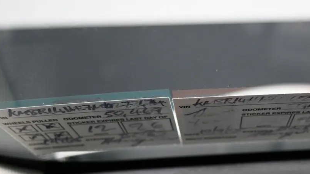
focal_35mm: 50
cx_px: 191
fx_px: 408
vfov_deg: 24.0
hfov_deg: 41.3
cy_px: 123
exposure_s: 1/125
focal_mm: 25
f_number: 4.2
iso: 500
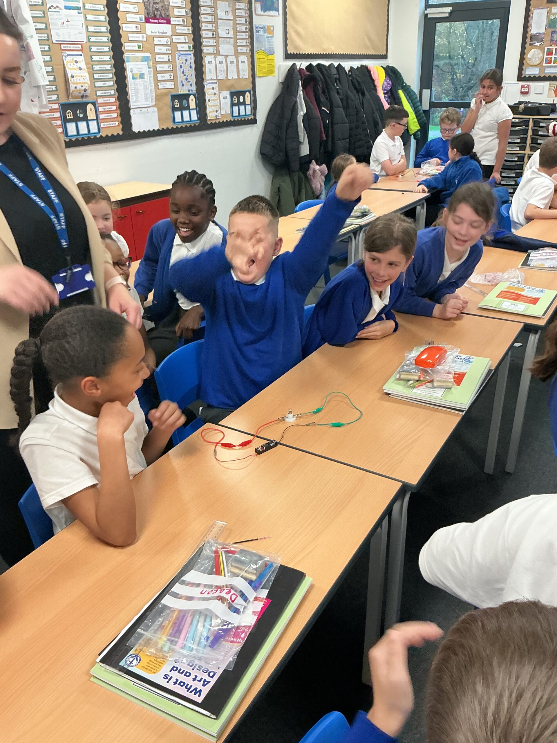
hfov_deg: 48.2
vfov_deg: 61.7
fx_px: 622
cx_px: 278
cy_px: 372
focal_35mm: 29
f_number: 1.8
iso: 125
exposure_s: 1/60
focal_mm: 3
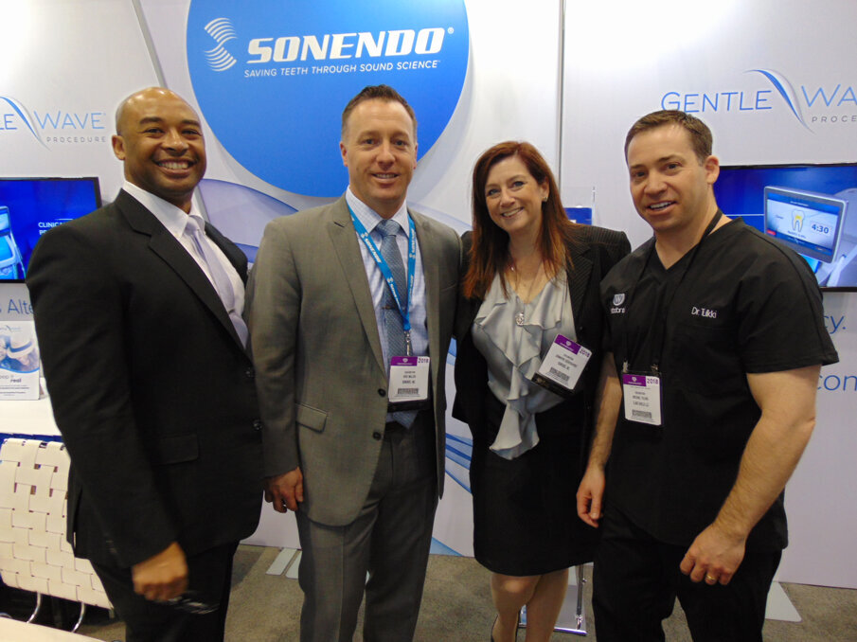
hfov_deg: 69.4
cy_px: 321
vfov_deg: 54.8
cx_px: 428
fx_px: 619
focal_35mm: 25
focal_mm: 4.5
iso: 160
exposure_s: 1/30
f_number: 3
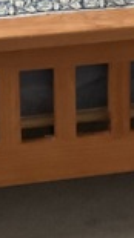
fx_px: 905
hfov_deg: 8.5
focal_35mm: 143
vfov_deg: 14.4
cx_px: 54
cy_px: -68
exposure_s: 1/40
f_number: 1.8
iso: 250
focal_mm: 3
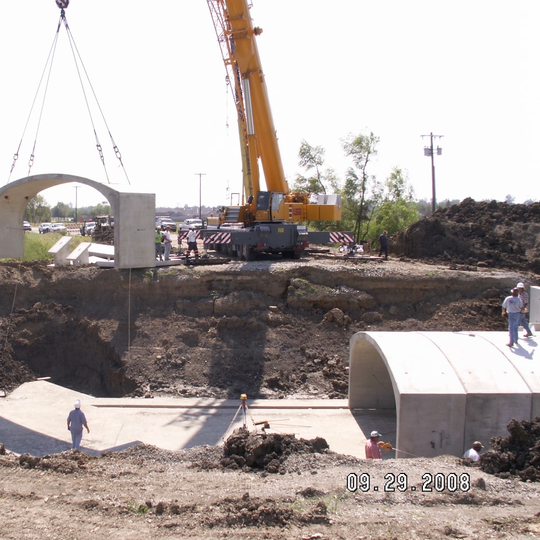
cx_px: 174
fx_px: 741
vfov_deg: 40.0
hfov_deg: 39.5
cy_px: 268
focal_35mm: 42
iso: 50
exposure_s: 1/200
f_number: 6.3
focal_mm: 5.86
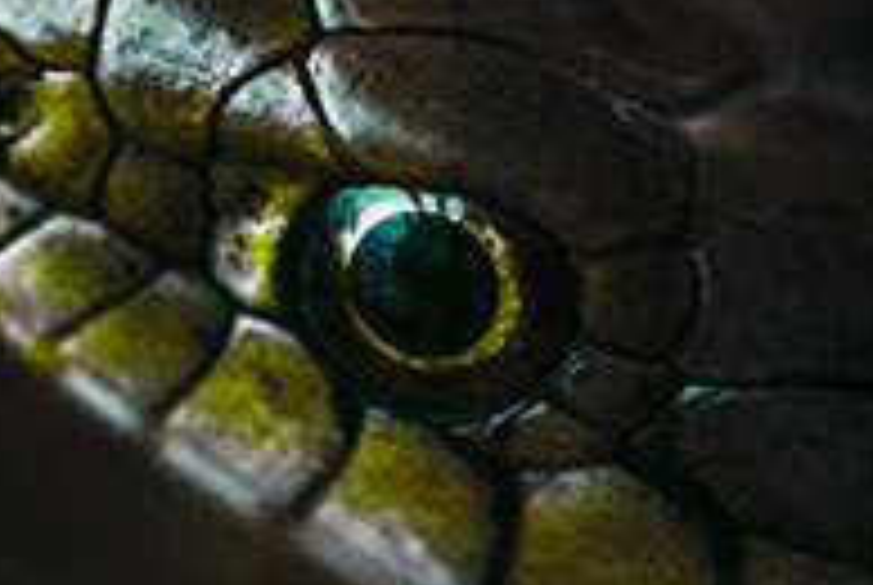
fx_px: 13115
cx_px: 153
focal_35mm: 540
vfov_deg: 2.6
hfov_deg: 3.8
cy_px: 263
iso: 2500
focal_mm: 210
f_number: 9.5
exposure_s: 1/320
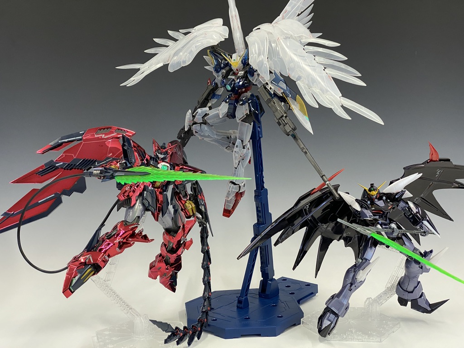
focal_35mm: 52
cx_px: 232
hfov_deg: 36.8
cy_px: 174
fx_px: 697
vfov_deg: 28.0
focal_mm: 6
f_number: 2
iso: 125
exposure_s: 1/120
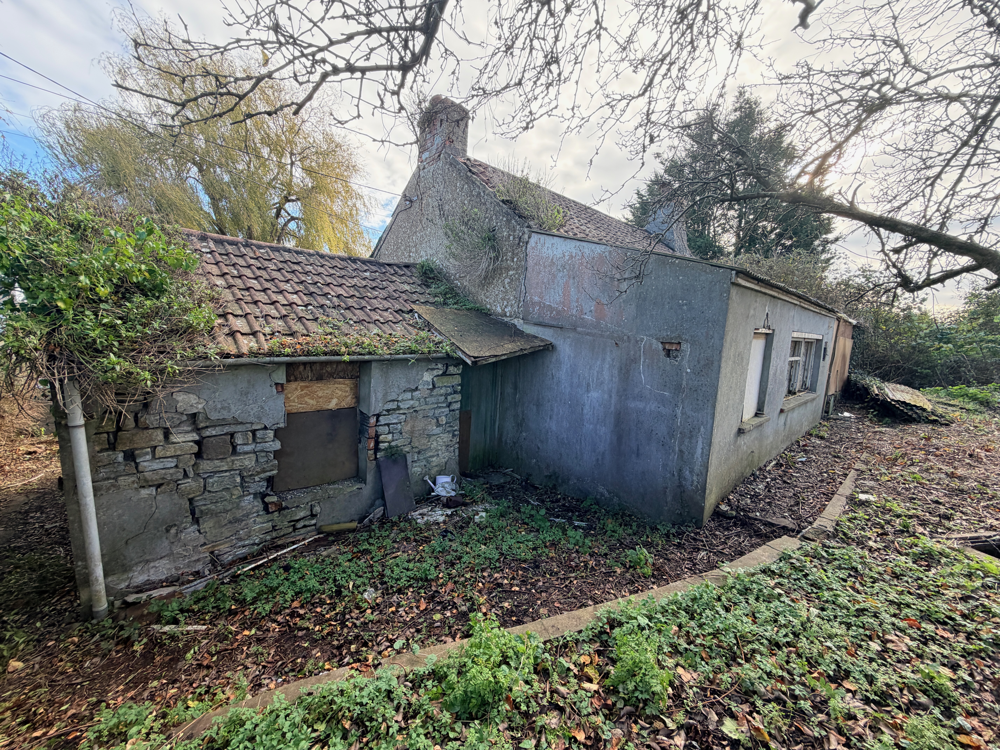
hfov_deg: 102.1
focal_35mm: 14
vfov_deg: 85.7
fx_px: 404
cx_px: 500
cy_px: 375
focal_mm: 2.22
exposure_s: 1/144
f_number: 2.2
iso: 50
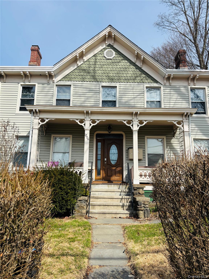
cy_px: 140
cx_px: 104
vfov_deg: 67.3
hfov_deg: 53.1
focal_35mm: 26
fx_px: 209
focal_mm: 5.96
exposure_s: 1/3650
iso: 50
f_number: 1.6
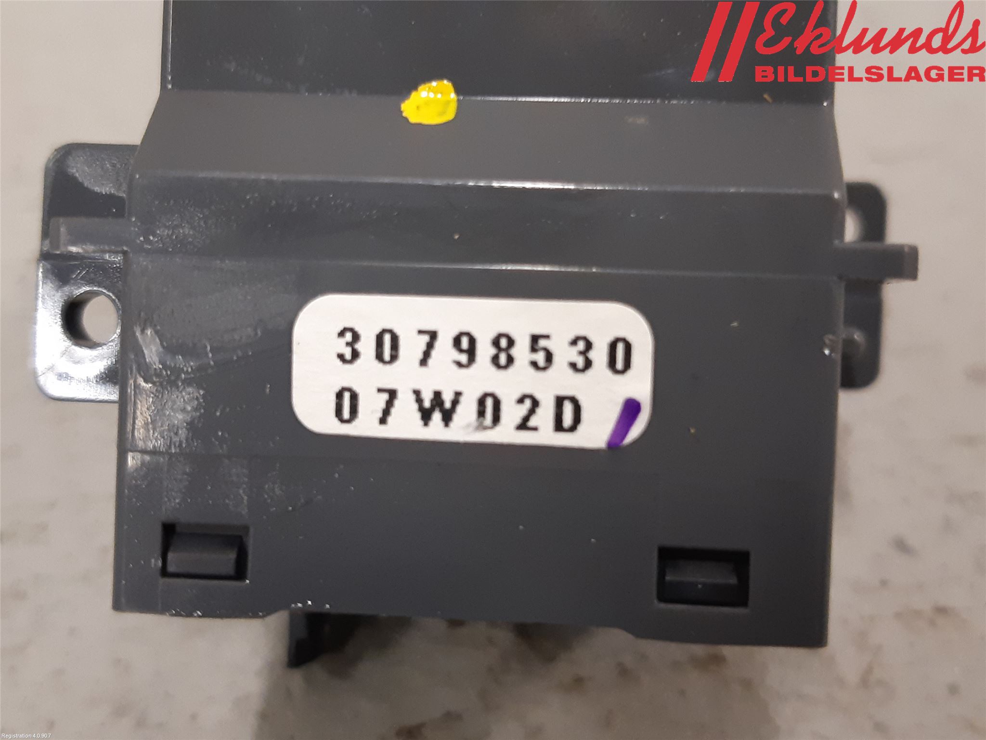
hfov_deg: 67.3
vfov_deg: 53.1
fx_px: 741
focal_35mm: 26
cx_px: 493
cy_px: 370
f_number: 1.7
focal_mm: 3.93
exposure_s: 1/50
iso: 250
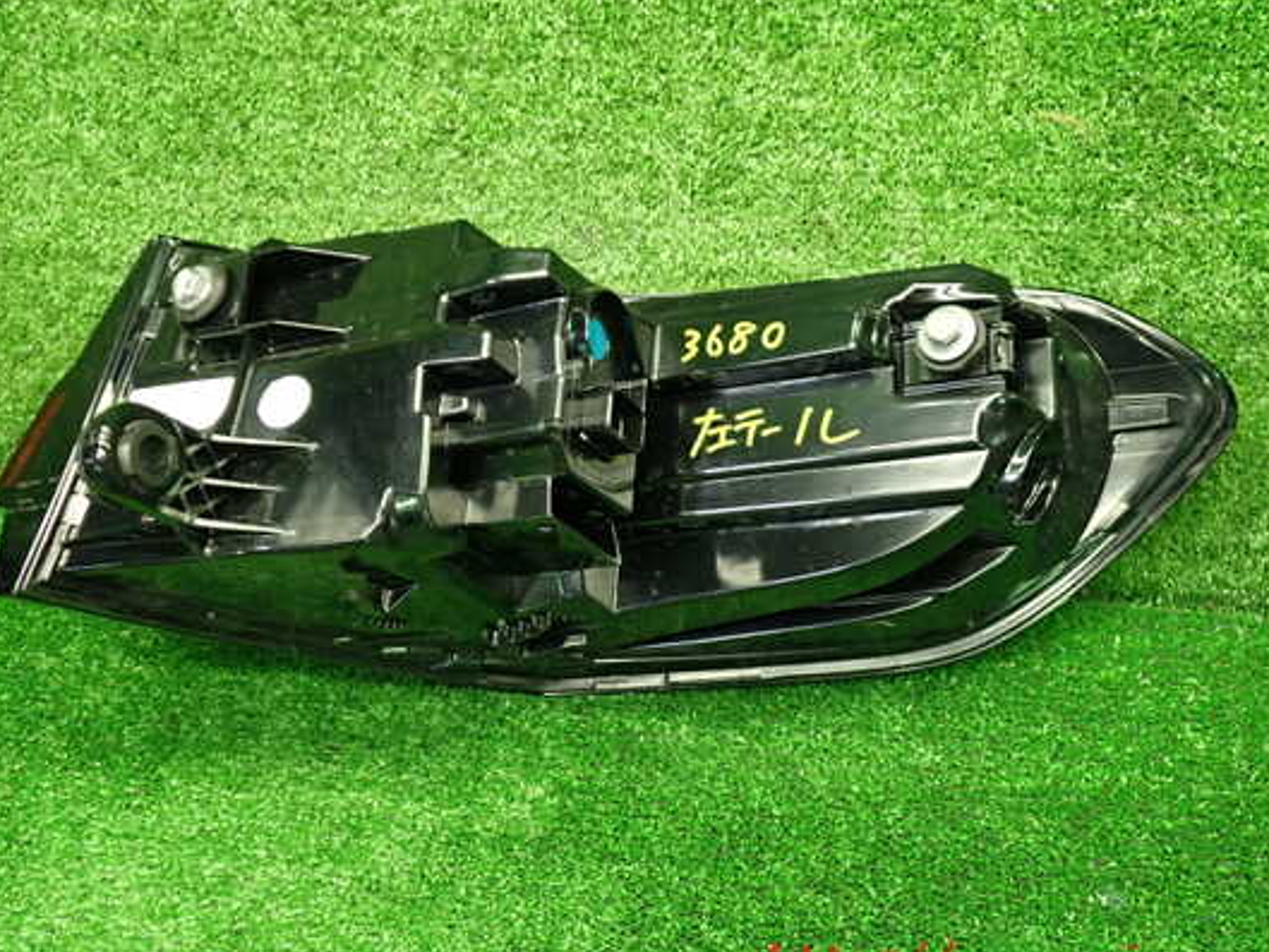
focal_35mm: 34
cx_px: 593
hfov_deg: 53.9
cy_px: 458
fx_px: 1247
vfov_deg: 41.8
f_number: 2.3
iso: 320
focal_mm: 5.4
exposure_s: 1/30
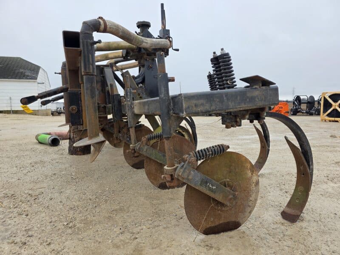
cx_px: 170
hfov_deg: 73.9
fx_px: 226
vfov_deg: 58.9
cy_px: 128
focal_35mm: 23
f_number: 1.7
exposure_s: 1/359
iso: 40
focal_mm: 6.3
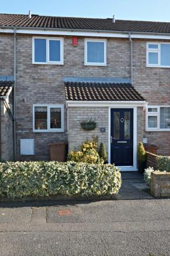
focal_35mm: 32
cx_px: 85
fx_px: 223
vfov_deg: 59.5
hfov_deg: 41.7
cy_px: 128
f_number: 11
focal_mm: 21
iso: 160
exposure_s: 1/60
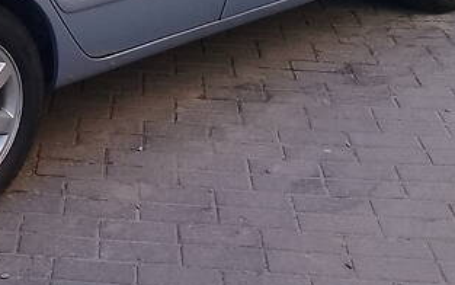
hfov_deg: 22.9
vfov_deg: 14.7
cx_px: -67
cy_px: -119
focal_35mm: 84
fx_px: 1042
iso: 50
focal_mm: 3.3
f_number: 2.2
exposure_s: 1/230
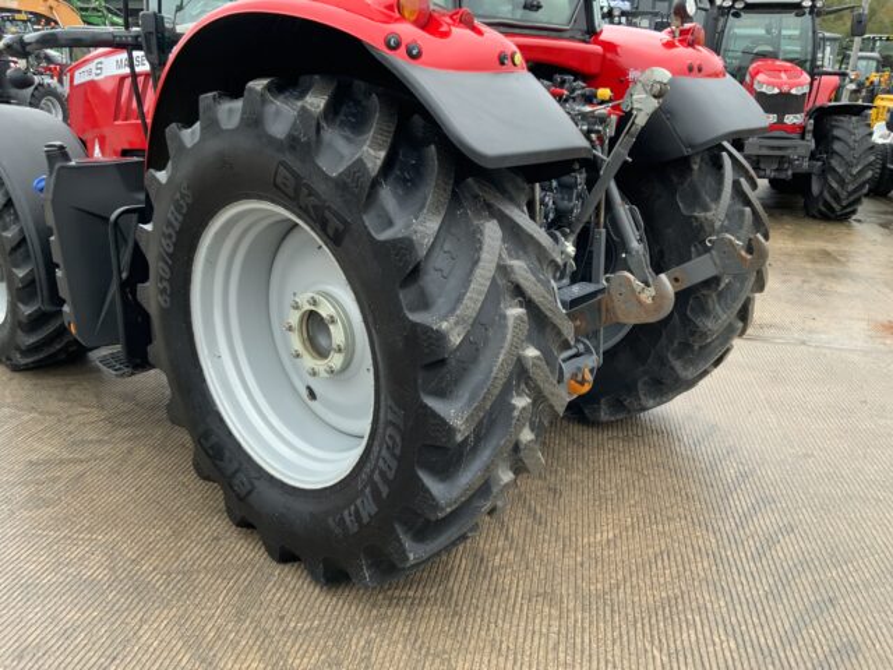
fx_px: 748
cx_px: 446
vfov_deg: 48.2
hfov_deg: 61.7
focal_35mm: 29
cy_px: 335
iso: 64
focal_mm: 3
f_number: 1.8
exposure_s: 1/97
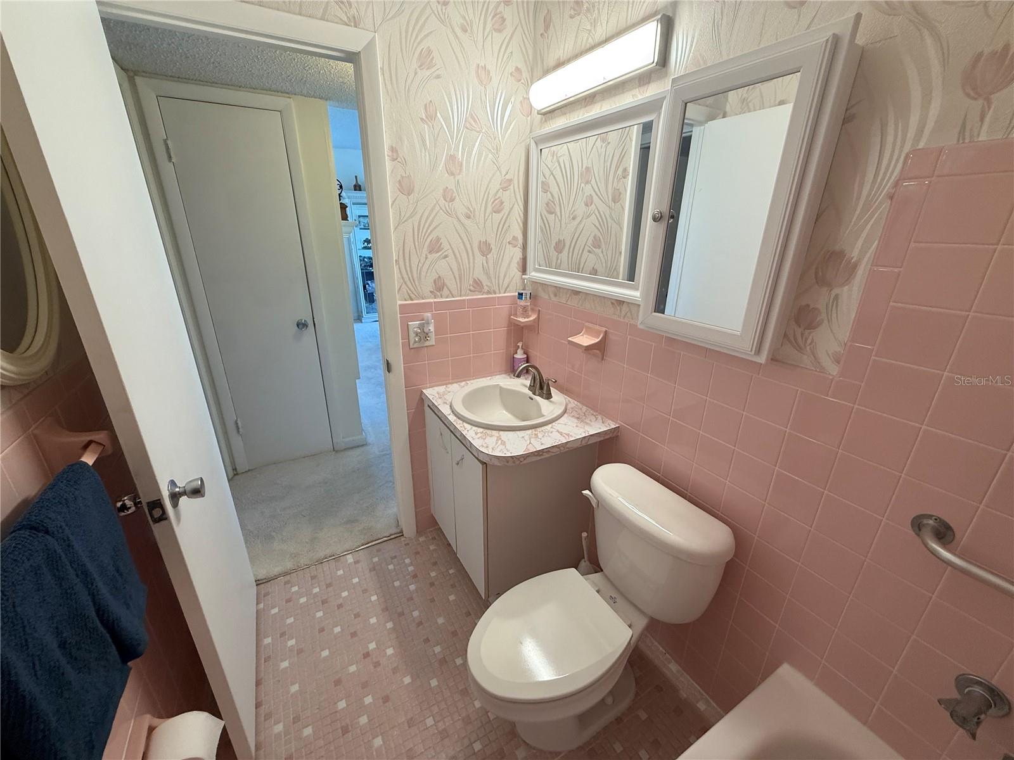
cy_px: 380
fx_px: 410
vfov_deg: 85.7
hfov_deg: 102.1
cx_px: 507
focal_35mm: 14
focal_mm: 2.22
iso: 160
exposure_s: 1/120
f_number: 2.2
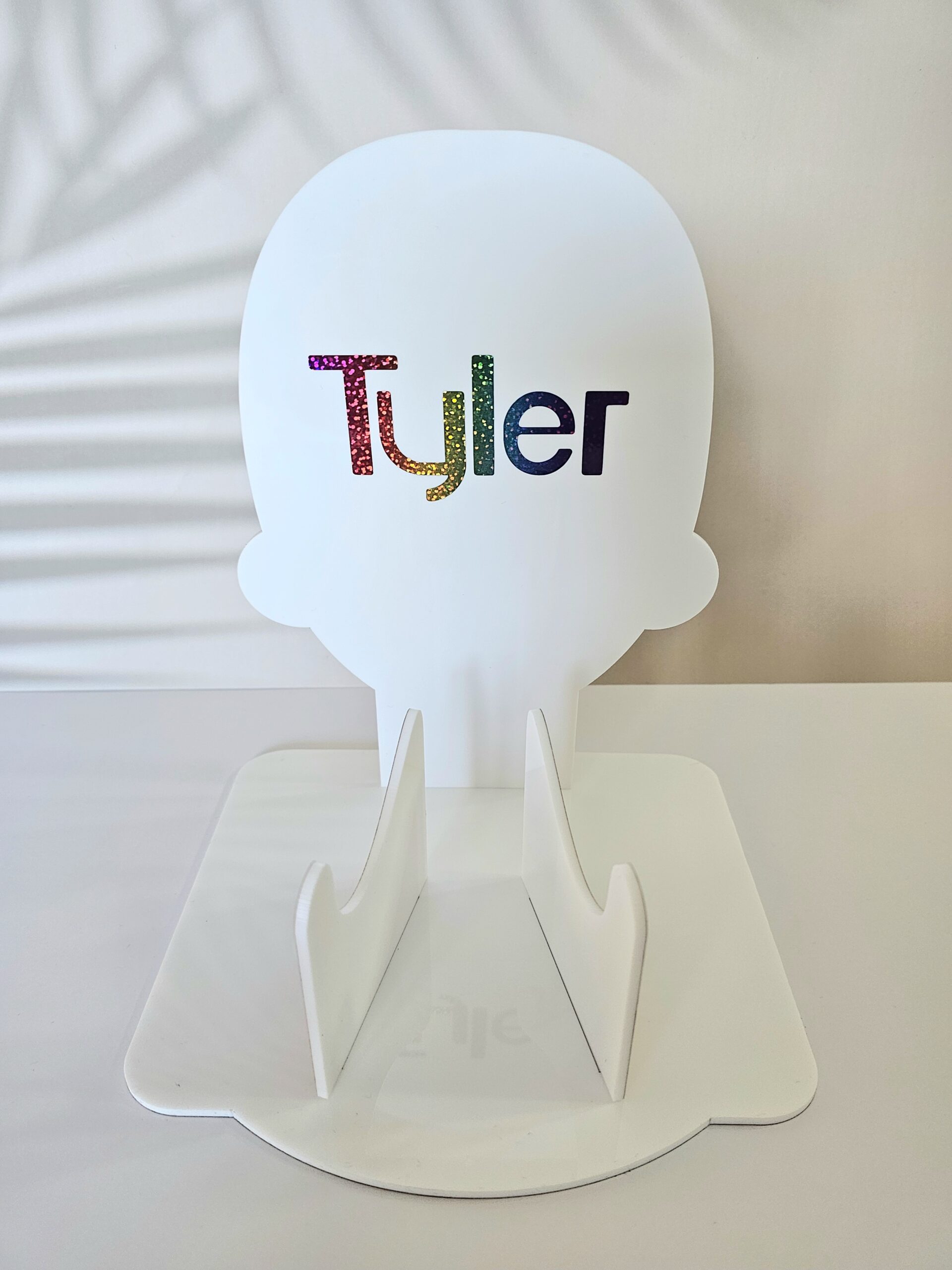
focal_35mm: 23
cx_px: 476
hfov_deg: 58.9
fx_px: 843
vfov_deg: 73.9
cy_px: 635
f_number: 1.7
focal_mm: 6.3
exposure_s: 1/100
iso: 160
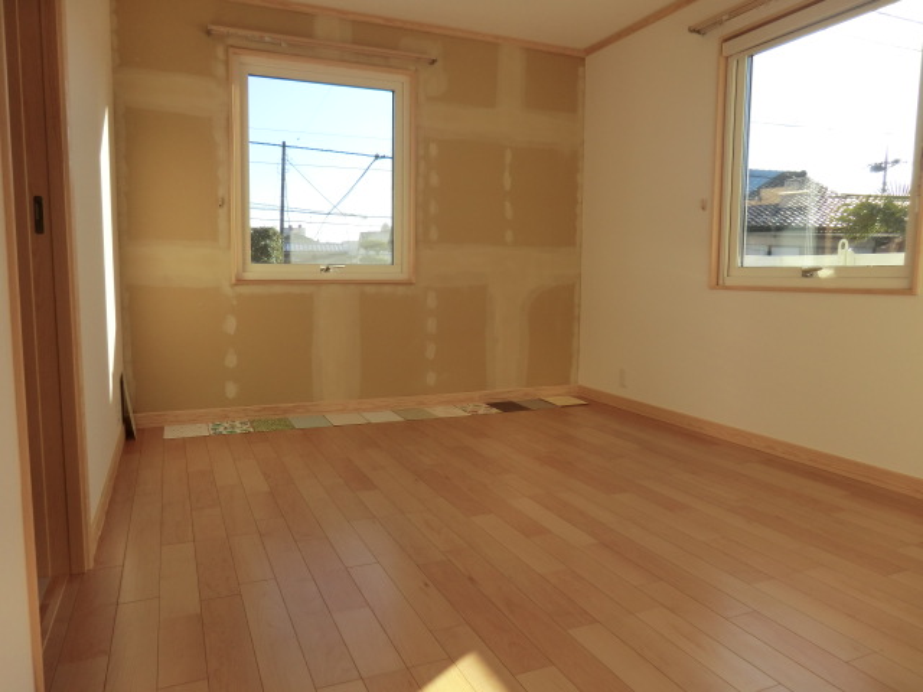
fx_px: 640
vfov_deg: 56.8
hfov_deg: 71.6
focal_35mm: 24
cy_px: 346
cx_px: 462
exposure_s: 1/400
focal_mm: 4.3
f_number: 3.2
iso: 80
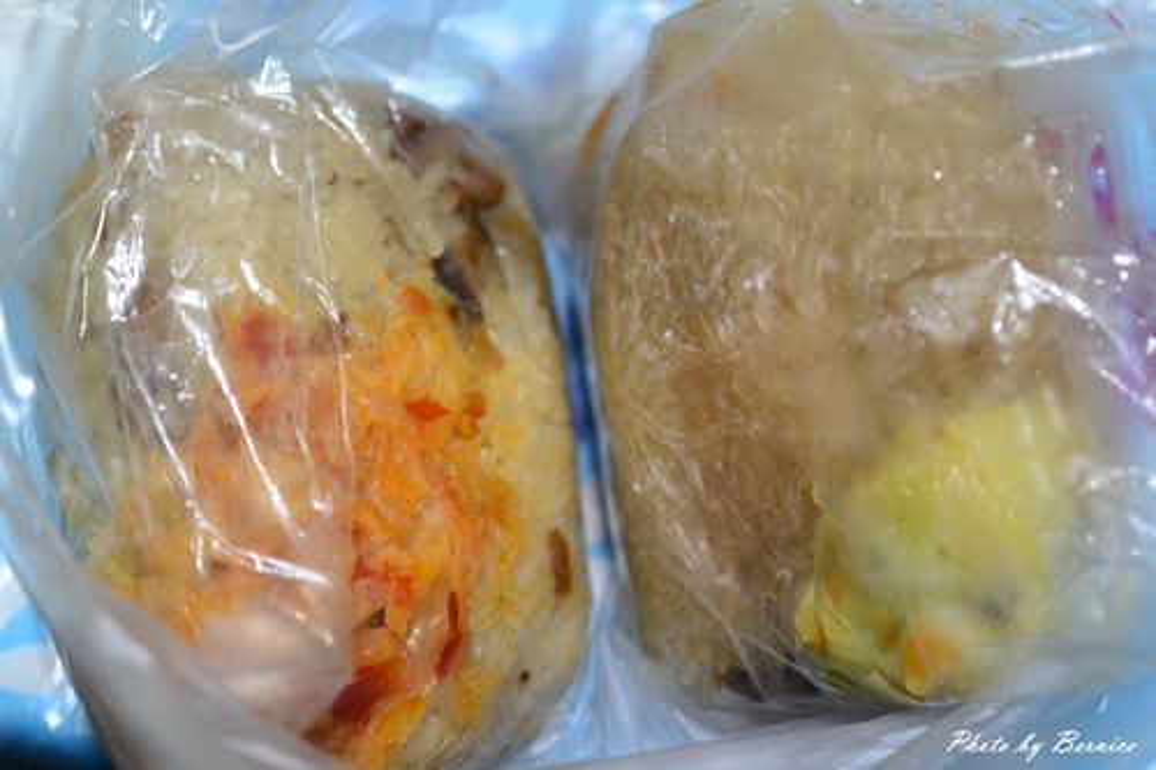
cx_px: 578
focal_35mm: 49
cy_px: 385
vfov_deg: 27.5
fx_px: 1573
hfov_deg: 40.4
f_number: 1.8
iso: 800
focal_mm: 18.5
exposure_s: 1/80
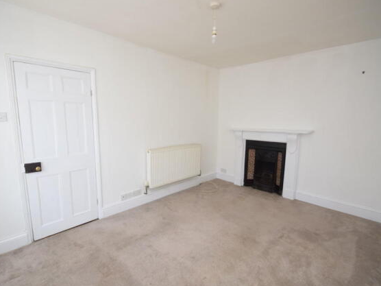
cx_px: 184
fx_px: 187
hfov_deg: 91.0
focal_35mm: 17
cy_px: 148
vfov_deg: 74.7
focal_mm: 10
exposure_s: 1/100
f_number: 5
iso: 800
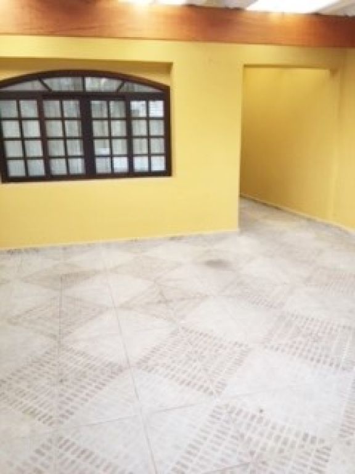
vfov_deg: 61.7
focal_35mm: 29
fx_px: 397
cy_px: 237
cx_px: 178
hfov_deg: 48.2
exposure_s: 1/15
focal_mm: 4.15
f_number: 2.2
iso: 100
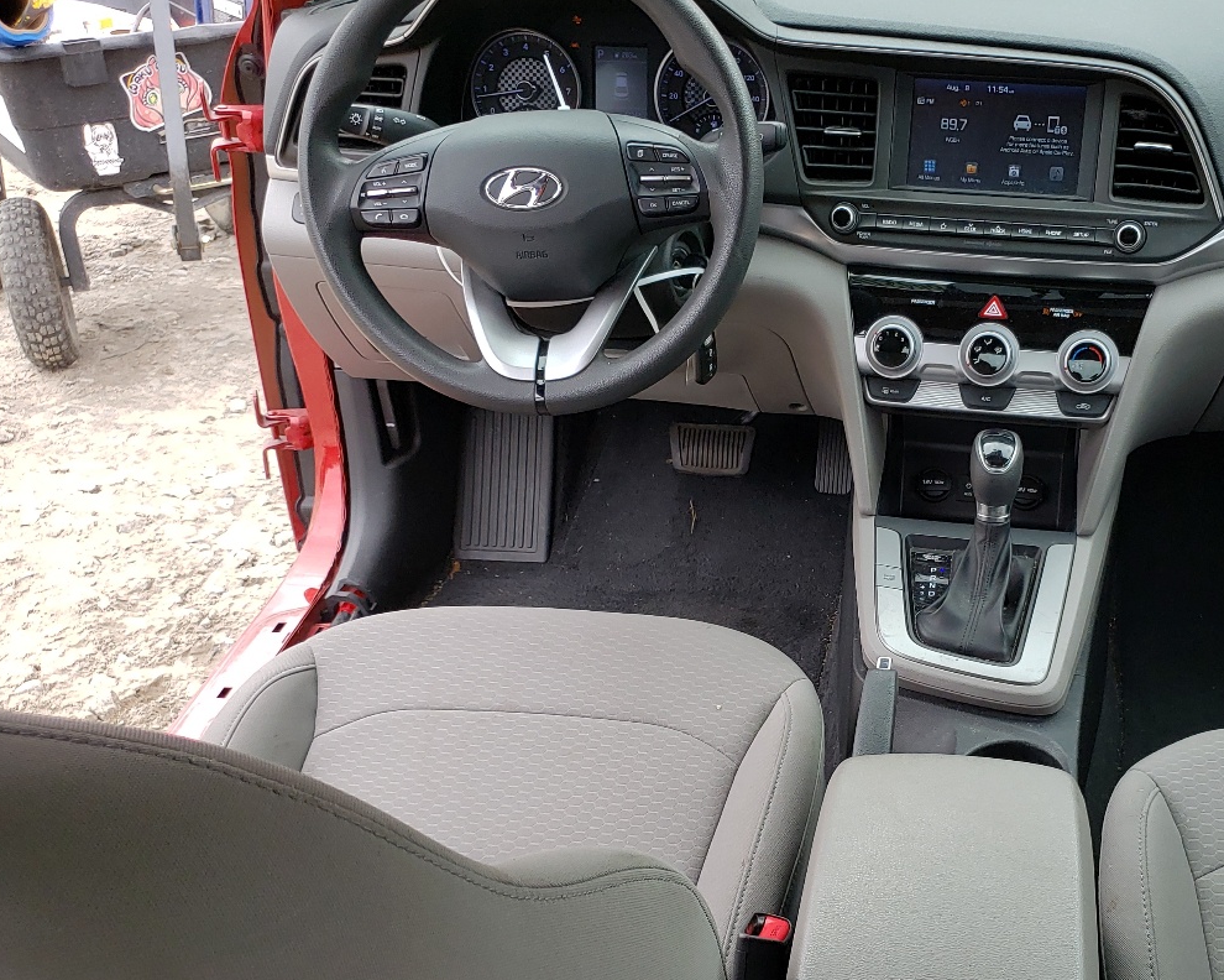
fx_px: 1485
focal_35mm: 41
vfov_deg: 36.3
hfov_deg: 43.2
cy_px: 621
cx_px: 936
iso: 50
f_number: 1.5
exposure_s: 1/455
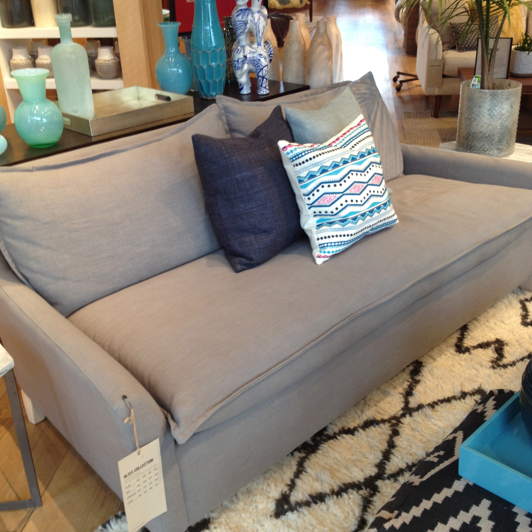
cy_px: 264
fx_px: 730
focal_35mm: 42
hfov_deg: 40.0
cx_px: 267
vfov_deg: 40.0
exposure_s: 1/20
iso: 50
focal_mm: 4.28
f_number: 2.4
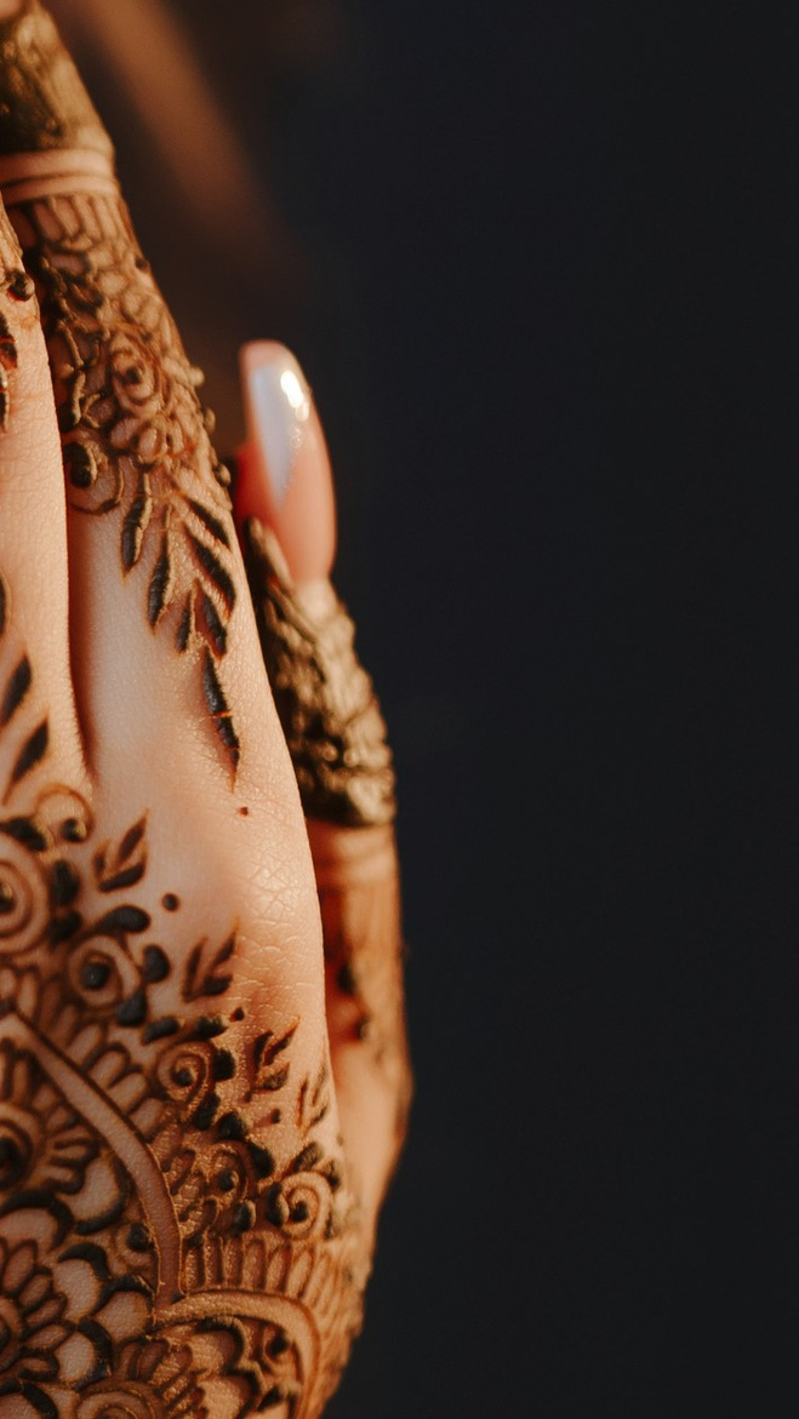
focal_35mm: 292
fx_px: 10994
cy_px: 1154
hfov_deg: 4.1
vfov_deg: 7.4
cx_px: -660
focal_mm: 85
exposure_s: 1/200
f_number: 1.6
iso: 250
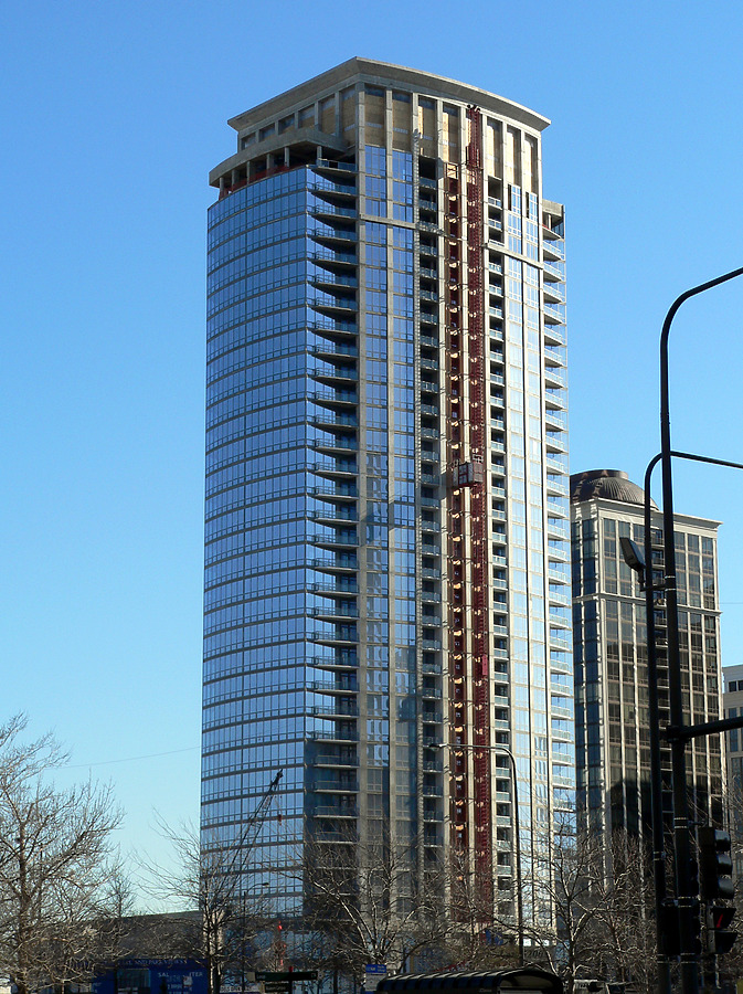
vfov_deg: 25.0
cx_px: 372
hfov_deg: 18.9
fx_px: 2237
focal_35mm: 78
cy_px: 497
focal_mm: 12.9
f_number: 5.2
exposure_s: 1/500
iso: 80
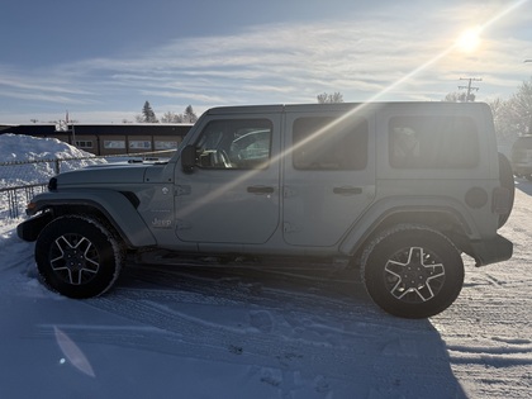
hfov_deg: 71.6
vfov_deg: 56.8
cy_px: 200
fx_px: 369
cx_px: 266
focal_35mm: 24
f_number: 1.78
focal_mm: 6.76
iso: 100
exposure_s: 1/11905
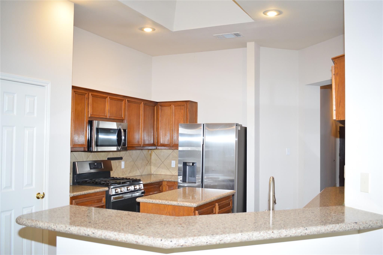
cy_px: 128
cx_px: 192
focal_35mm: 36
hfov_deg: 53.1
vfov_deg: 36.9
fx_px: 383
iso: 560
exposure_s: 1/60
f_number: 4
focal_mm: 24
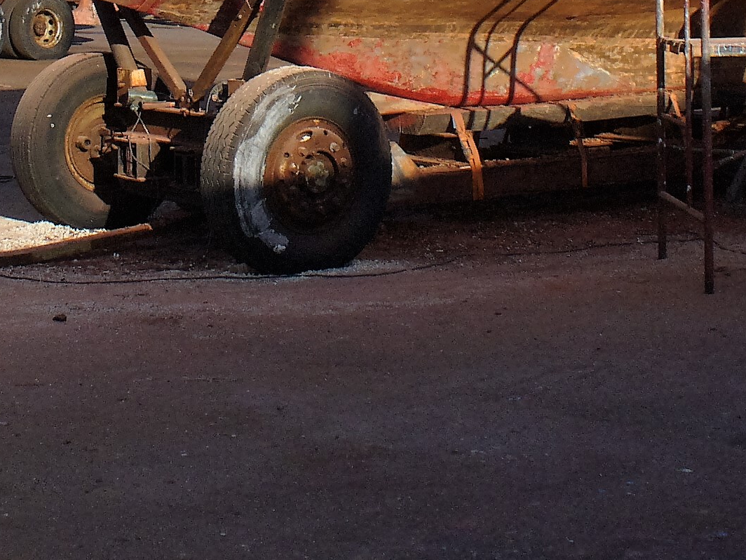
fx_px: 1918
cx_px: 271
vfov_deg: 16.0
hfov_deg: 22.0
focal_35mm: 89
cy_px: -100
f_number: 5.6
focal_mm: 6.1
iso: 80
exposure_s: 1/320
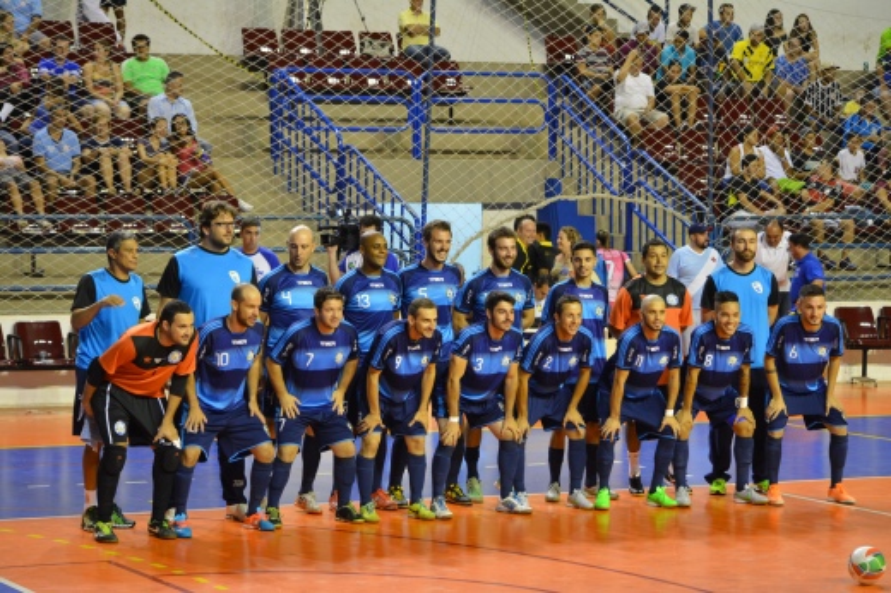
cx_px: 446
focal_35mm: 108
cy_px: 296
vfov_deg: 12.7
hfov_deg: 18.9
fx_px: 2671
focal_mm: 72
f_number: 4.5
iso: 800
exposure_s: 1/30
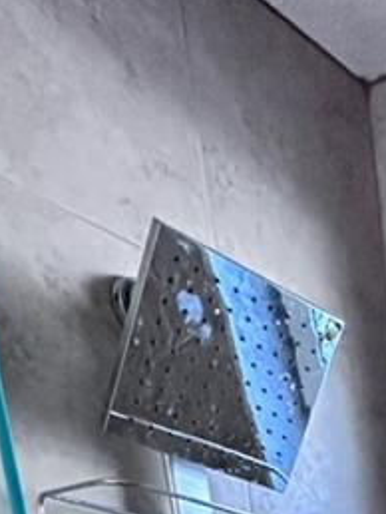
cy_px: 1026
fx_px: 965
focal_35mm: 65
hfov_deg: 15.8
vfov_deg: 18.8
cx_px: 844
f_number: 2.2
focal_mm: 2.22
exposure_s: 1/60
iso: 250
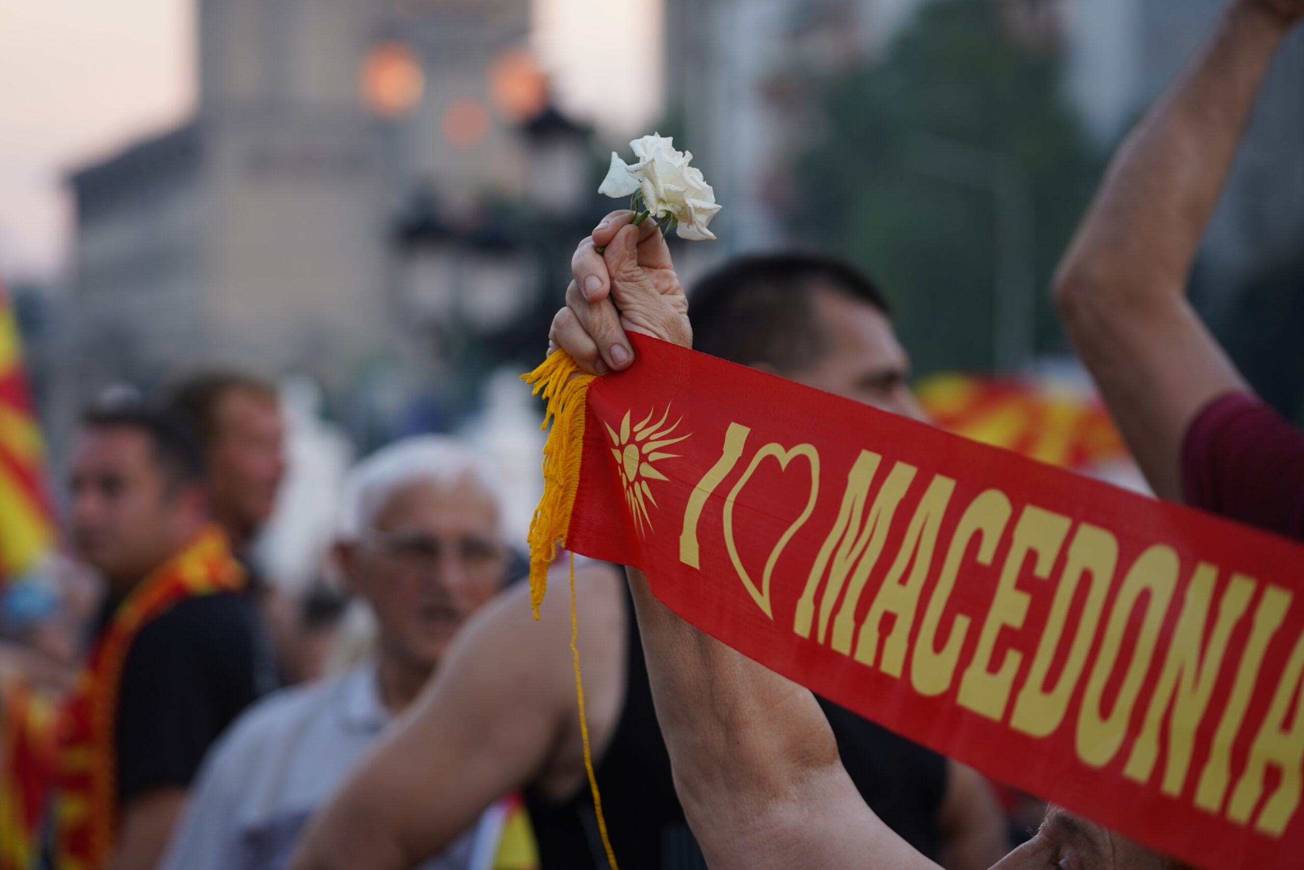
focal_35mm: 110
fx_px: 3984
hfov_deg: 18.6
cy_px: 435
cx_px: 652
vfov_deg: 12.5
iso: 320
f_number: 4
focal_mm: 110
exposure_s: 1/100
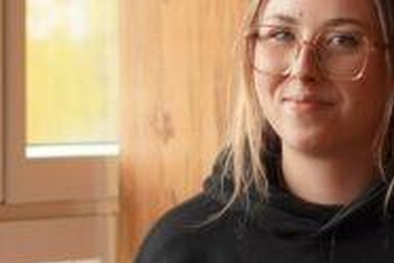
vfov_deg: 3.3
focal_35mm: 411
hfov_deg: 5.0
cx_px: -289
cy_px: 416
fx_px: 4502
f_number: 2.8
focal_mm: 50
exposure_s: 1/250
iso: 500
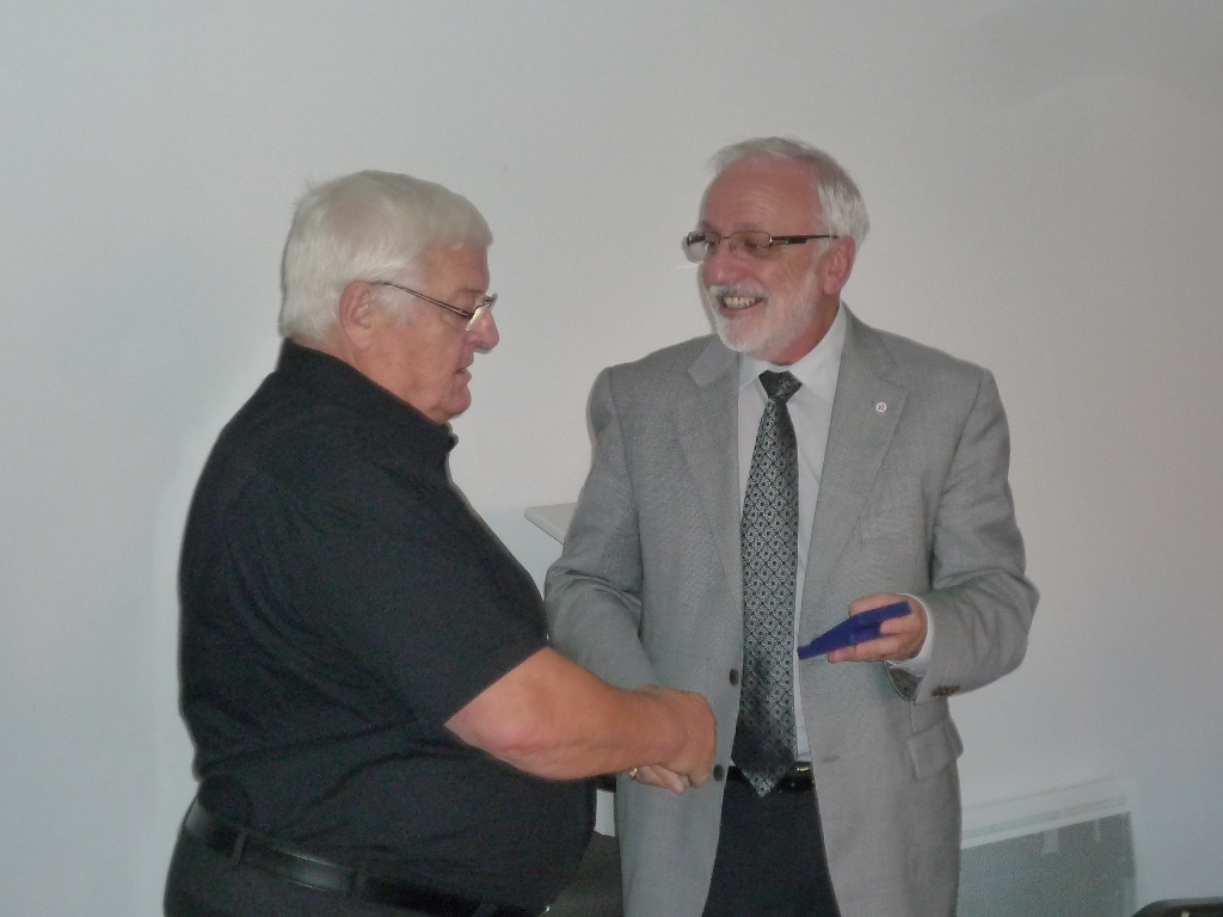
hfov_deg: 29.0
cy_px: 458
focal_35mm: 67
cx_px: 612
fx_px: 2367
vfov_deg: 21.9
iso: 400
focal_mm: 8.3
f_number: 4.3
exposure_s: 1/40
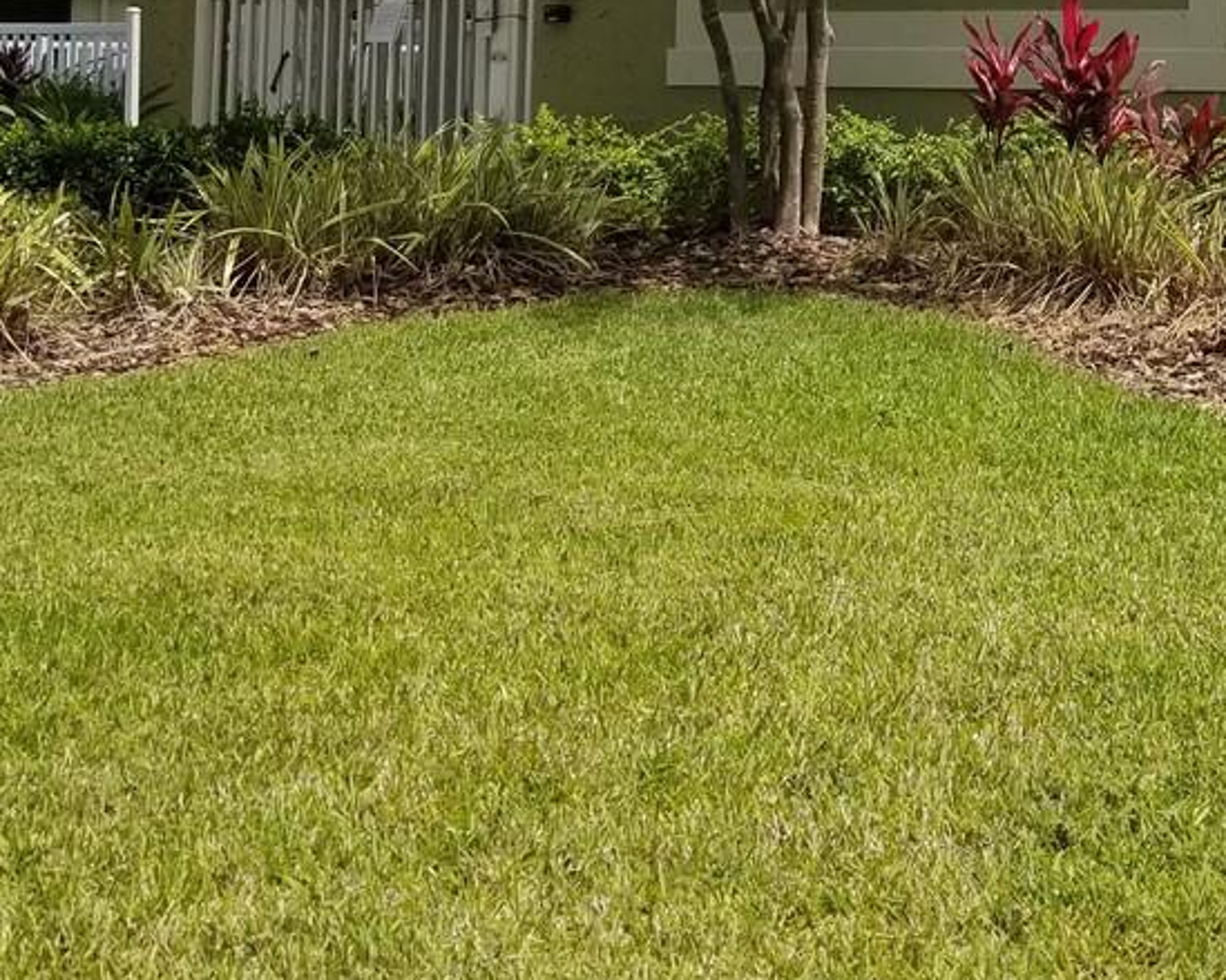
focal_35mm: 74
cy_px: -100
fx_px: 2685
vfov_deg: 19.8
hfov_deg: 24.8
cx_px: 1139
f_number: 1.7
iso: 50
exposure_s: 1/3416
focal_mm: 4.25
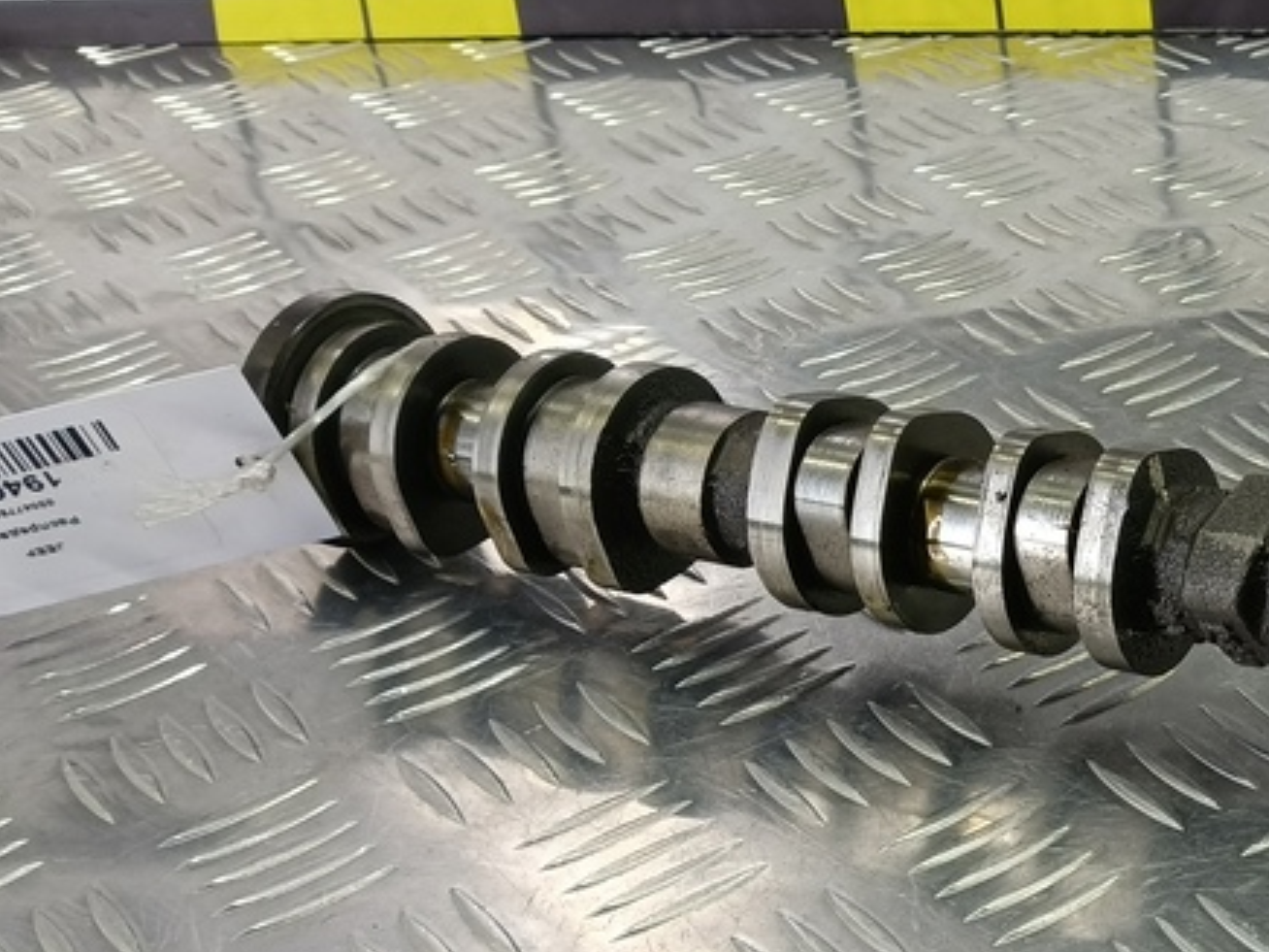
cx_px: 1484
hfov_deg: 30.7
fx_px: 1980
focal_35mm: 54
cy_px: 646
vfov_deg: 26.9
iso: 116
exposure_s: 1/50
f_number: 1.6
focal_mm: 4.11
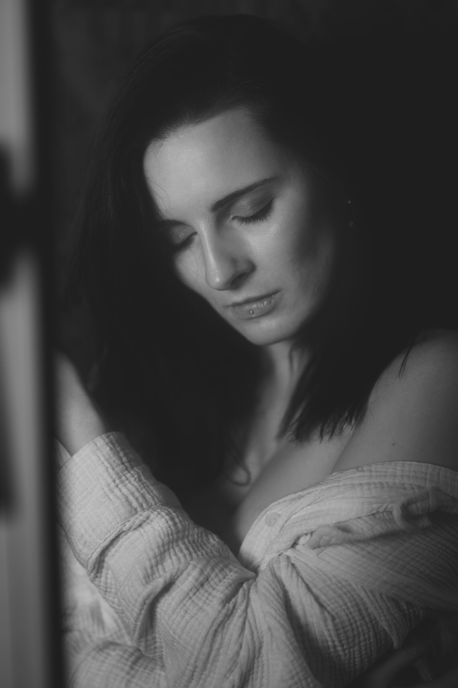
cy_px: 344
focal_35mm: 85
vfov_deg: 23.9
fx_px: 1624
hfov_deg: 16.1
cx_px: 229
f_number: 1.8
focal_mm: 85
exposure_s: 1/160
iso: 400
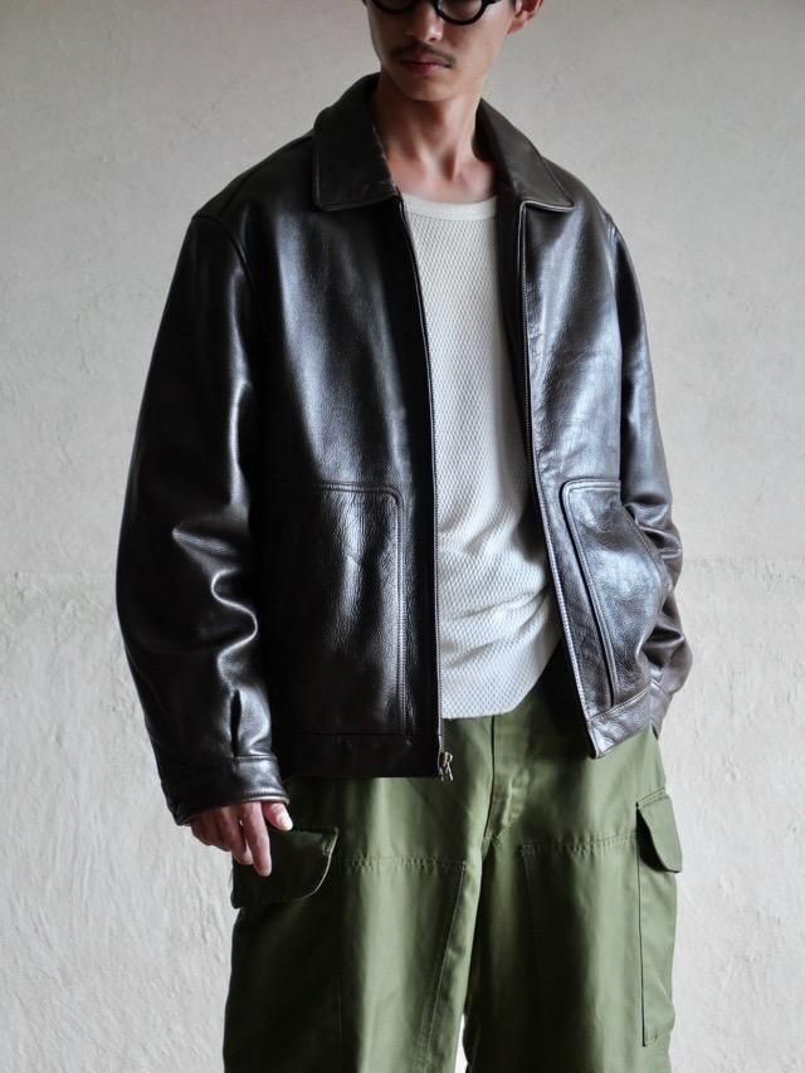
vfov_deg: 19.6
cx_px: 402
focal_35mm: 100
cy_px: 536
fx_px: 3100
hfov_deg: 14.8
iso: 1600
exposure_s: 1/125
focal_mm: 50
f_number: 3.9
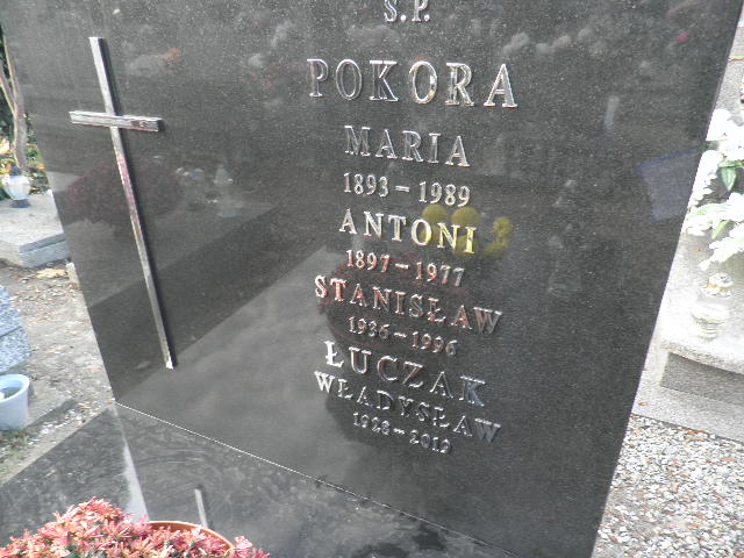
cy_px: 279
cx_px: 372
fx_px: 516
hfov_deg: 71.6
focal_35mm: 24
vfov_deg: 56.8
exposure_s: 1/30
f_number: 3.3
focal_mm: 4.3
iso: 64
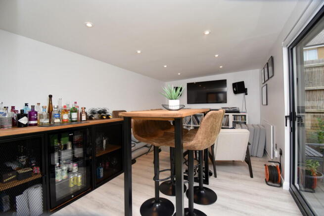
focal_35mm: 15
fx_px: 135
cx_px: 162
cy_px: 108
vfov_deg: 77.4
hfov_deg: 100.4
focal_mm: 10
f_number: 5
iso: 360
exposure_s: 1/200
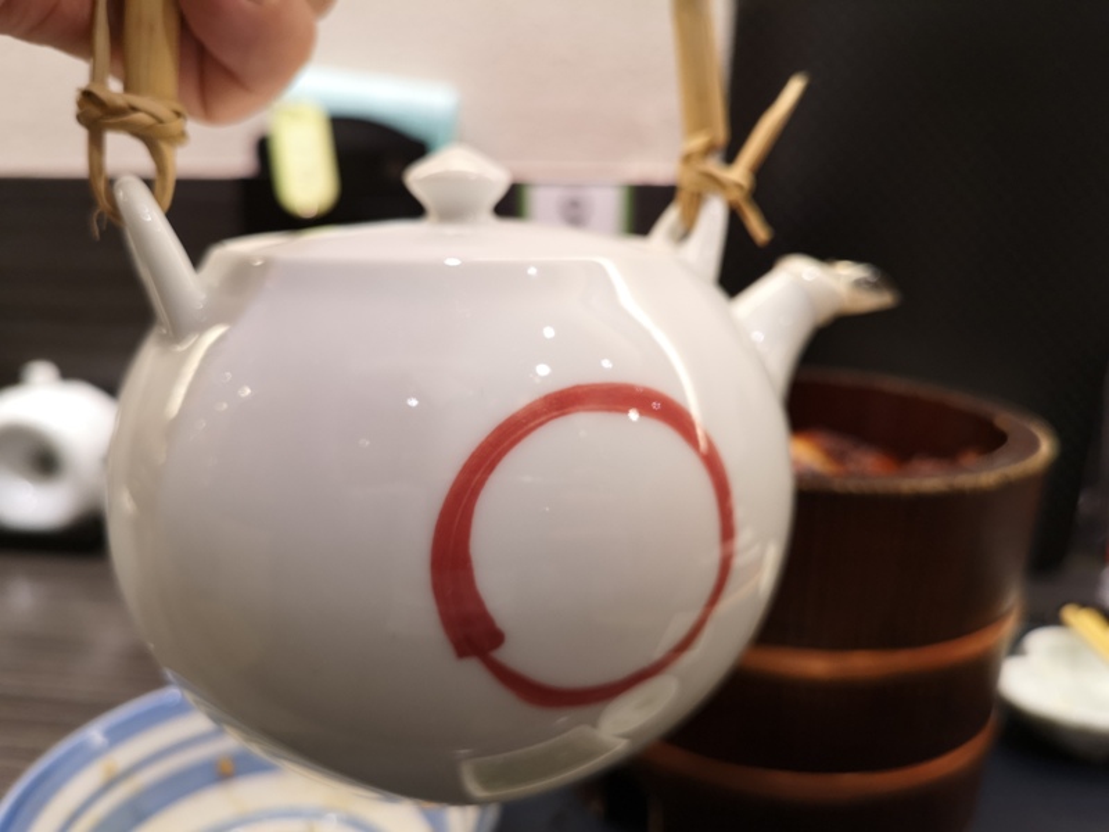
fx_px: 865
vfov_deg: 51.4
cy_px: 416
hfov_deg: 65.3
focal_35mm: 27
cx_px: 554
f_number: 1.8
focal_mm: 3.95
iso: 160
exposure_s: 1/60
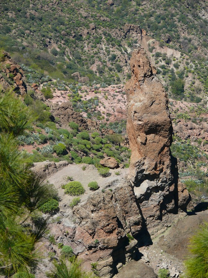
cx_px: 104
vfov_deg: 8.4
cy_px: 139
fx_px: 1892
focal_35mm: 236
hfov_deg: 6.3
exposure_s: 1/200
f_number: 5
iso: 100
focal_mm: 49.9
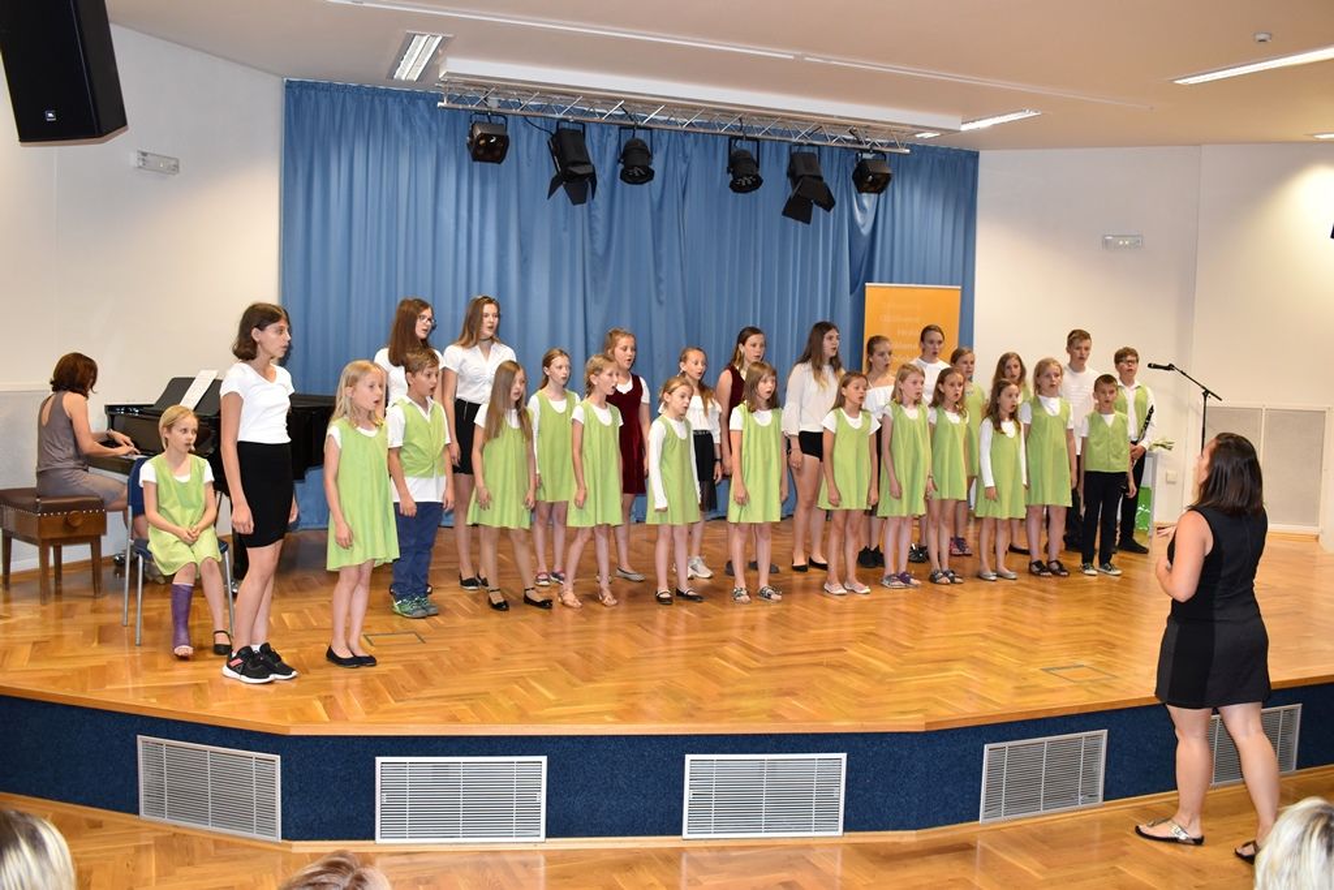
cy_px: 445
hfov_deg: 57.2
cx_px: 667
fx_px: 1223
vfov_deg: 40.0
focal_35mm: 33
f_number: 4.5
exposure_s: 1/60
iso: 900
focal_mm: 22
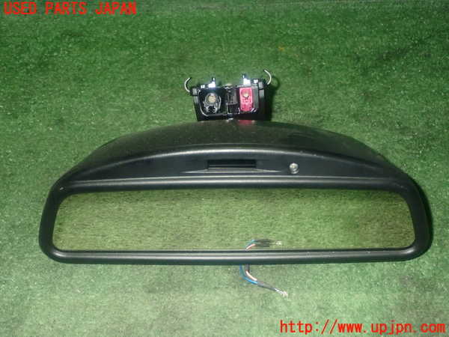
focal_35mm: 41
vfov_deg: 35.1
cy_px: 168
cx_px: 224
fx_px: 532
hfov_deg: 45.8
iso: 800
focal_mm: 7.31
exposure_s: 1/40
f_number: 8
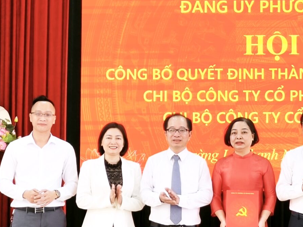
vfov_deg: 11.2
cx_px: 258
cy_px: 100
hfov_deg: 14.8
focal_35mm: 132
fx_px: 1155
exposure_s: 1/100
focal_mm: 7.1
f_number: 1.9
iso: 500
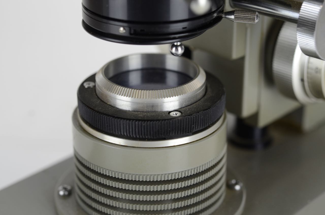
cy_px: 108
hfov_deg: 22.7
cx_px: 162
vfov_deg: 15.1
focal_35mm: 90
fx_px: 811
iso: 500
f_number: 5.6
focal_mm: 60
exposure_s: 1/125
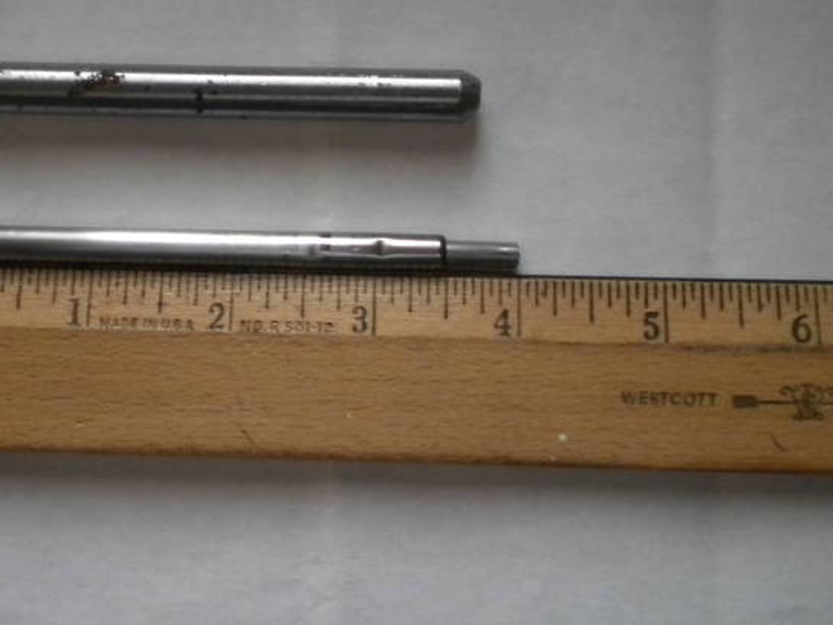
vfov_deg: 28.0
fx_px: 1252
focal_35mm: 52
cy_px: 270
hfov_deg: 36.5
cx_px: 289
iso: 400
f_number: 3.1
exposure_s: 1/58.5
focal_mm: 6.3
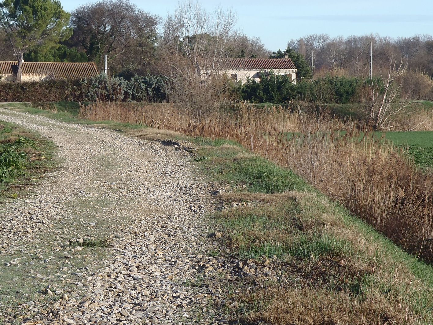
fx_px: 1801
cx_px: 179
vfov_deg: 10.3
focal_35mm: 144
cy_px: 128
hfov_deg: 13.7
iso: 80
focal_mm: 18.2
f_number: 5.1
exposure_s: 1/250
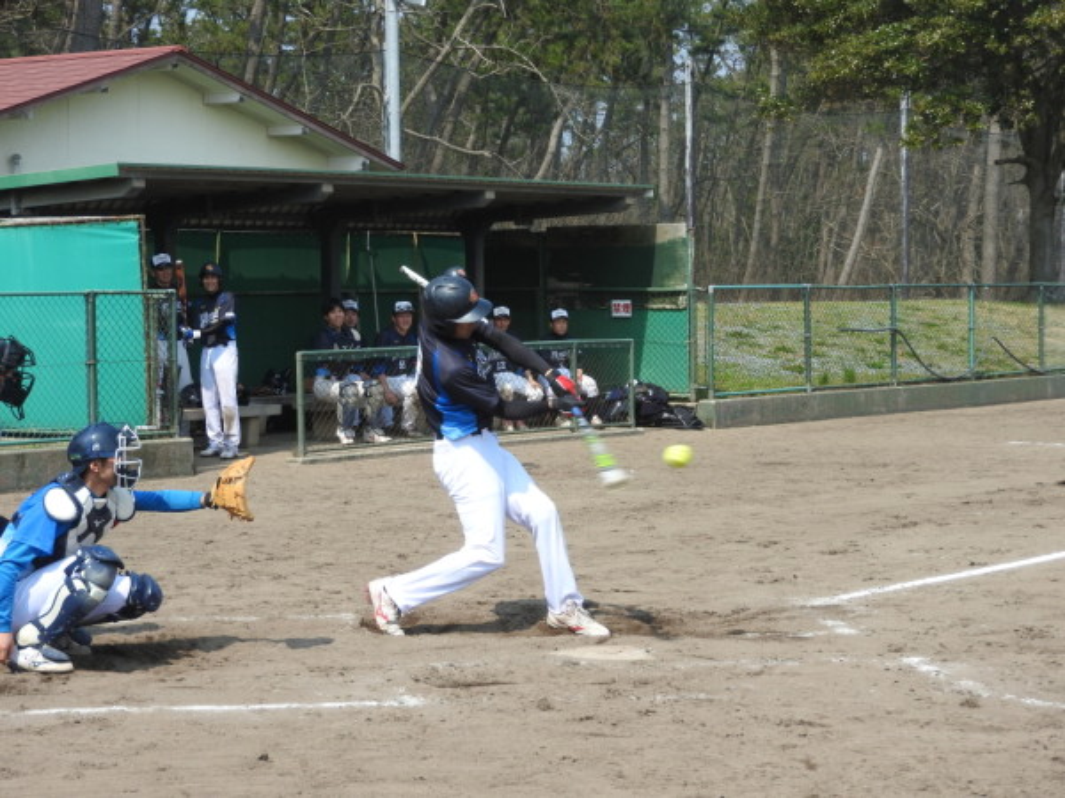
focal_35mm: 85
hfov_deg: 23.0
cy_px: 399
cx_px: 532
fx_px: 2615
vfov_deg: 17.4
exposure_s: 1/500
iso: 100
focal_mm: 15.2
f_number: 4.5
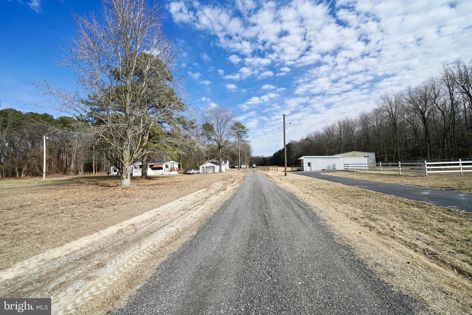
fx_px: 157
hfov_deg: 112.6
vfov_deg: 90.0
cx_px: 236
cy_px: 158
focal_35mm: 12
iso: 100
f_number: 10
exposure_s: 1/200
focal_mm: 12
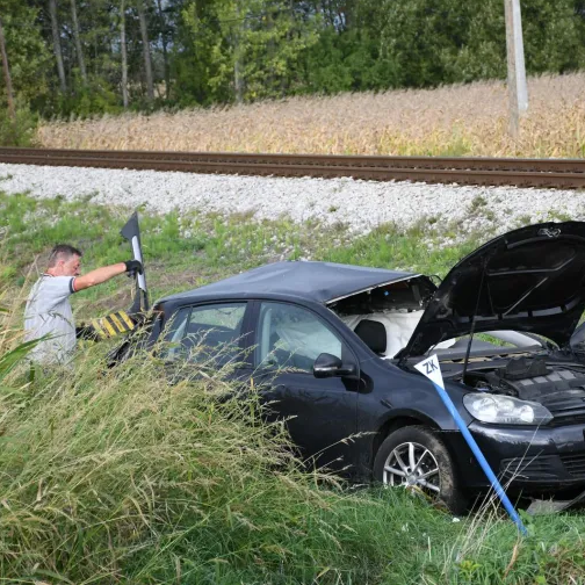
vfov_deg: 10.1
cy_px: 292
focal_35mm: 173
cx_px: 374
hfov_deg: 10.1
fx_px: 3308
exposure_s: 1/250
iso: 640
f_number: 5.3
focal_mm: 90
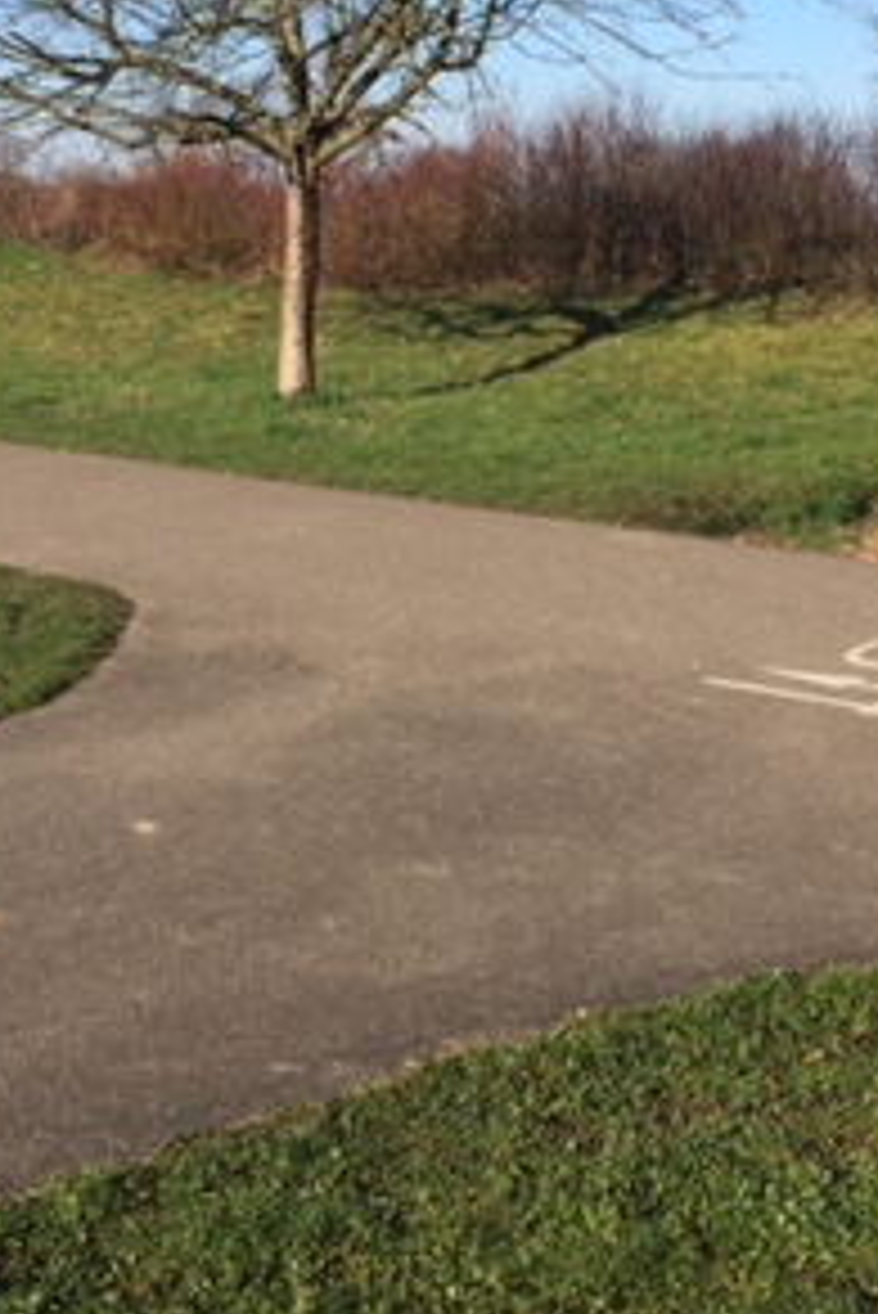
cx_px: 585
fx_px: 2411
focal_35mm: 66
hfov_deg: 20.6
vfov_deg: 29.9
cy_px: 310
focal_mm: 4.15
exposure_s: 1/1319
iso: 32
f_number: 2.2
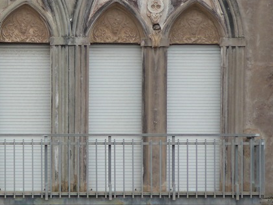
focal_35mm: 611
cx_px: 46
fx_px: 4817
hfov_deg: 3.2
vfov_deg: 2.4
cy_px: 51
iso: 100
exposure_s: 1/125
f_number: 4
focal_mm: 72.1
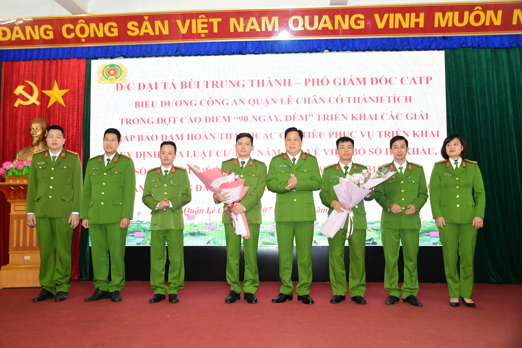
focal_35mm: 34
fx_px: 500
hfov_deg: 55.1
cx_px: 261
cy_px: 174
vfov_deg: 38.4
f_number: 4
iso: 1600
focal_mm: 23
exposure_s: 1/200
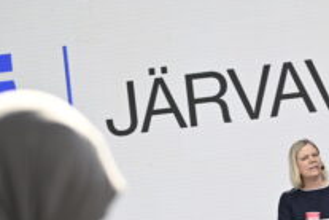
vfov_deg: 6.0
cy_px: 209
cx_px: 294
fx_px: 2084
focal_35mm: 228
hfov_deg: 9.0
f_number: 5
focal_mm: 105
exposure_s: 1/250
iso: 200
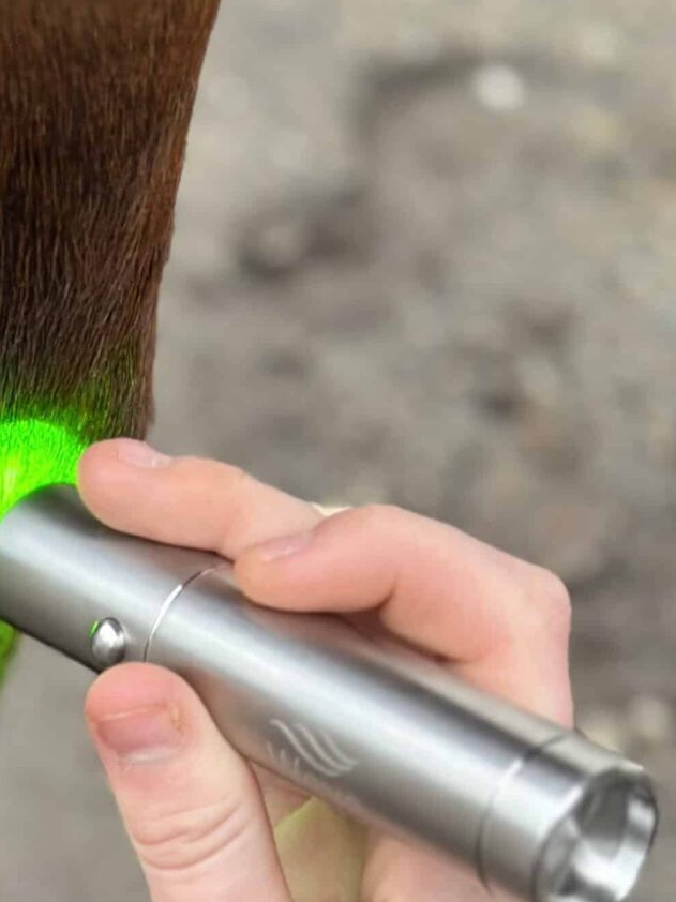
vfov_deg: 13.2
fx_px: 3803
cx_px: -292
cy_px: 1094
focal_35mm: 146
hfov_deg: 9.9
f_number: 1.78
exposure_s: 1/60
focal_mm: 6.86
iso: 160
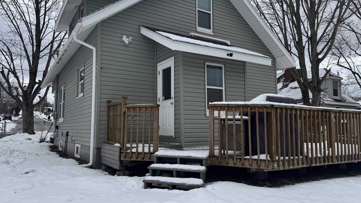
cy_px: 97
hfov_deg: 69.9
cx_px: 177
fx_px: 258
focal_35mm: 27
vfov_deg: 42.9
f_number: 1.78
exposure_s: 1/5348
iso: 80
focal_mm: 6.76
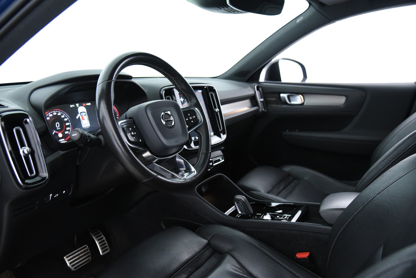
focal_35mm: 30
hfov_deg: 61.9
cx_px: 208
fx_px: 347
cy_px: 139
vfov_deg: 43.6
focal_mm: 30
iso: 4000
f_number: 4
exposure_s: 1/25
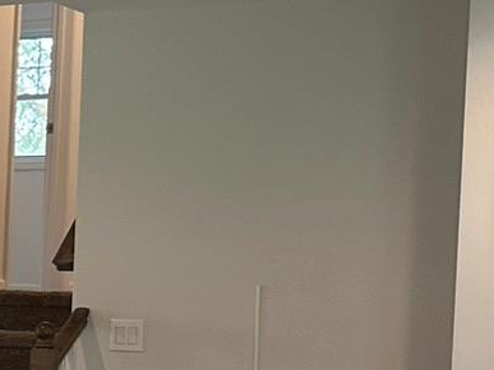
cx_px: -564
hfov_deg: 13.0
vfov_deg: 11.6
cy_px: 327
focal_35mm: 127
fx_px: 1812
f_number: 1.78
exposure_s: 1/120
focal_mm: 6.86
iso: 125
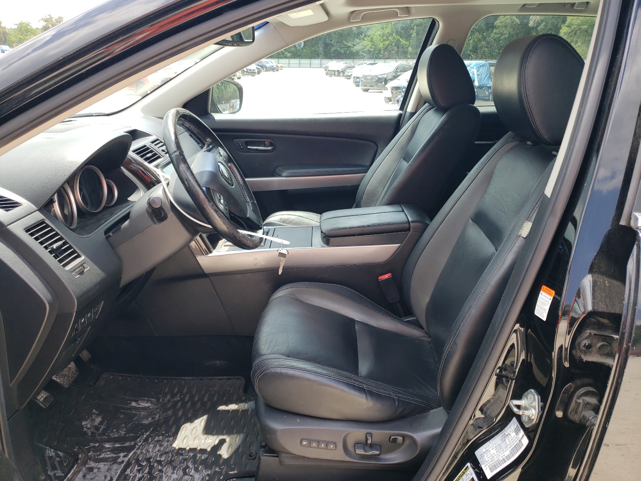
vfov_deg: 53.1
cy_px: 240
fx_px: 481
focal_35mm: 26
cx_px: 320
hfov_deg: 67.3
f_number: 1.5
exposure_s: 1/526
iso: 50
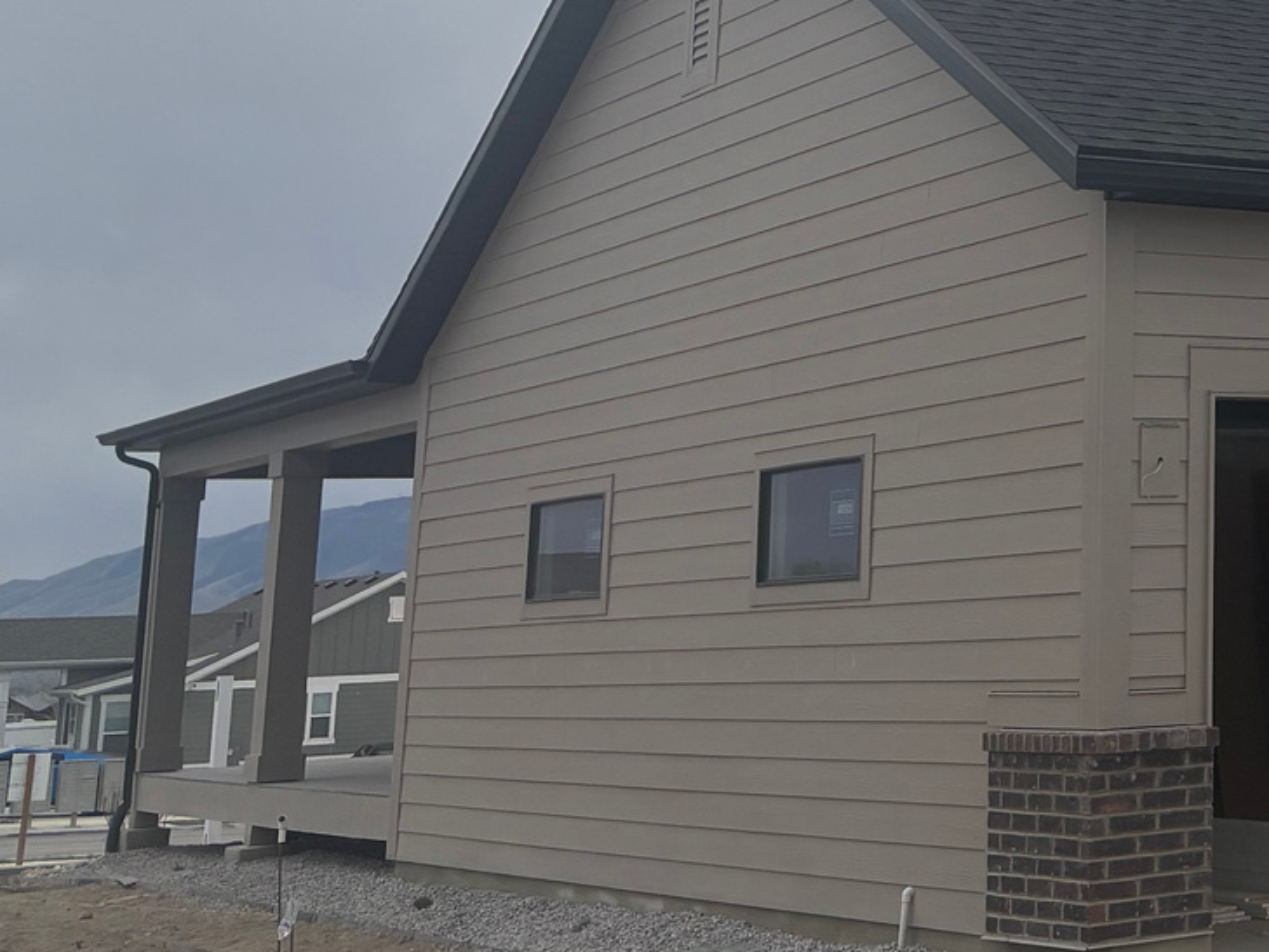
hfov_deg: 23.2
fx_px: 2677
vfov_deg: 19.5
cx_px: 1713
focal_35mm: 73
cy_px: -14
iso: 50
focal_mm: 5.96
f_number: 1.6
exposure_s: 1/2933
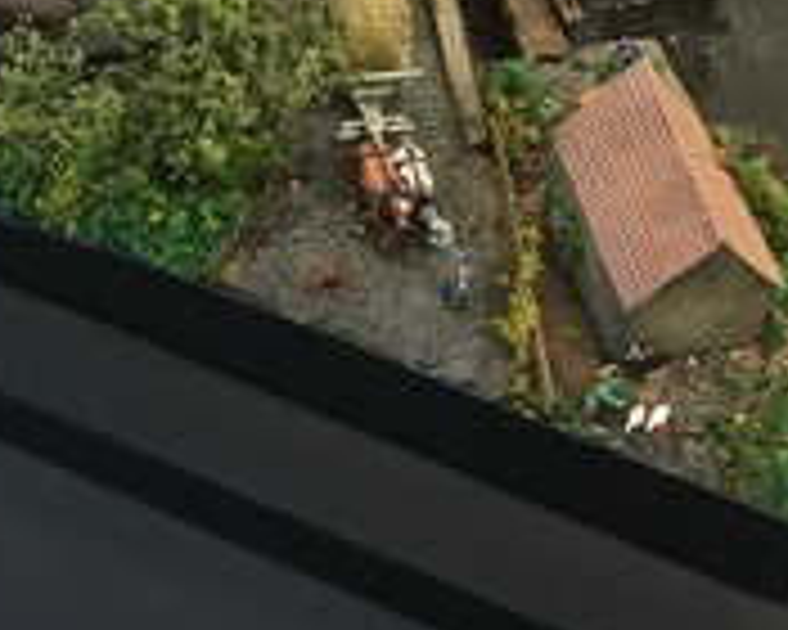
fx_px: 2449
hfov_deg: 18.0
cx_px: 99
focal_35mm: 105
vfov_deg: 13.8
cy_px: -306
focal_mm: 4.15
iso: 40
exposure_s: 1/33
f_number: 2.2
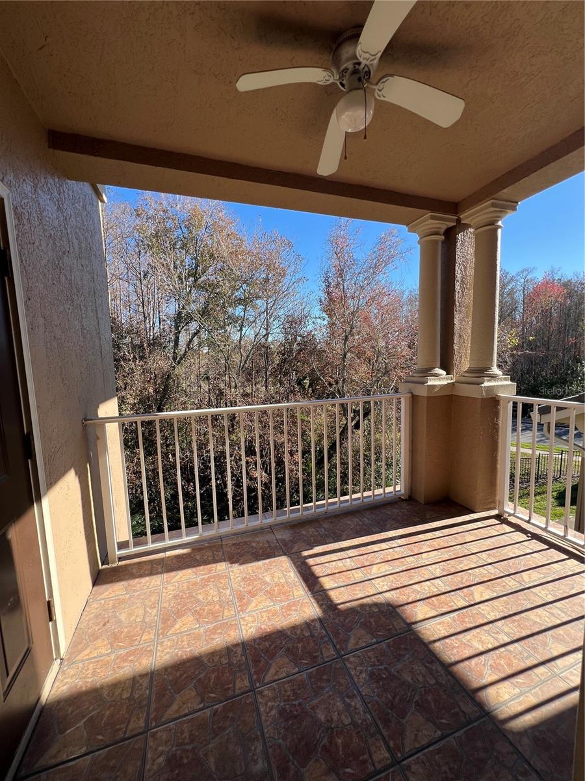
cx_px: 292
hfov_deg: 89.9
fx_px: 293
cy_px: 390
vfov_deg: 106.2
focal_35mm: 13
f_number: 1.8
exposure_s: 1/585
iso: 32
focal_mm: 1.57
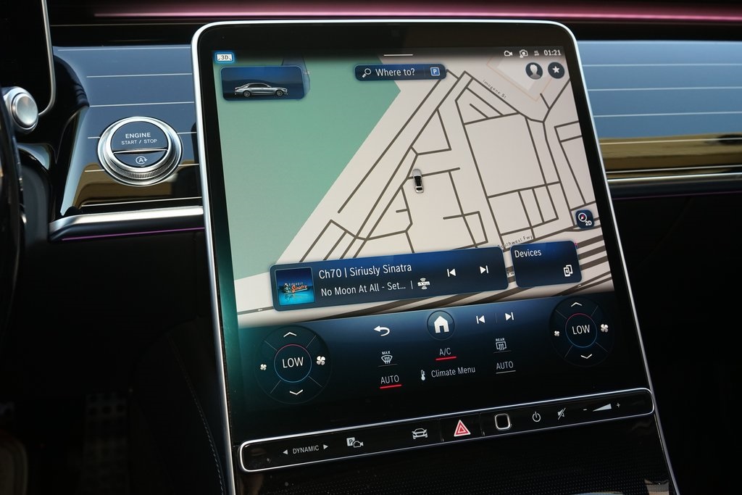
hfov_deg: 53.1
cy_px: 248
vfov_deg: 36.9
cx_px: 371
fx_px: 742
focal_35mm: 36
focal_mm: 36
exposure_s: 1/60
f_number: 8
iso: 1000
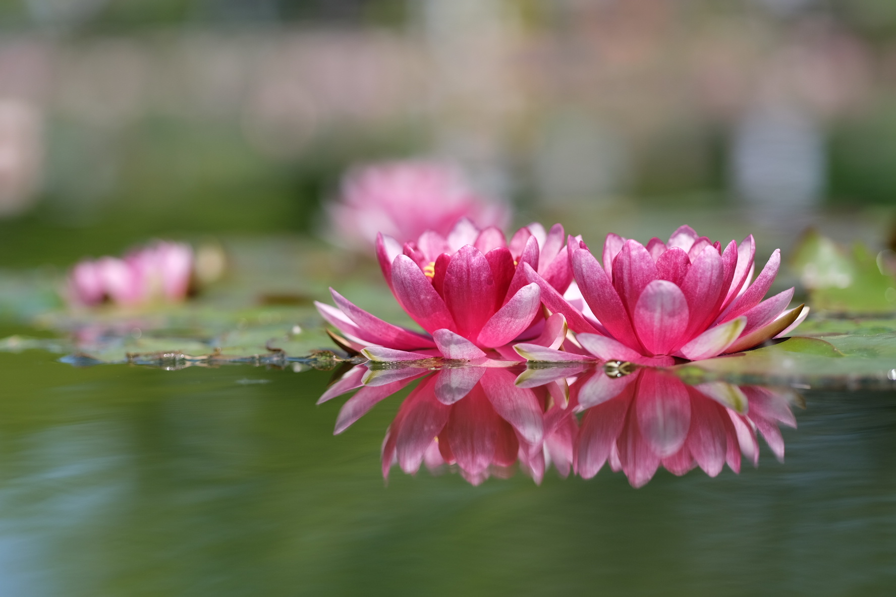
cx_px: 448
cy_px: 298
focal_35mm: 135
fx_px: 3360
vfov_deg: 10.2
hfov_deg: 15.2
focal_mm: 90
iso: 200
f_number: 2
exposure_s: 1/4000
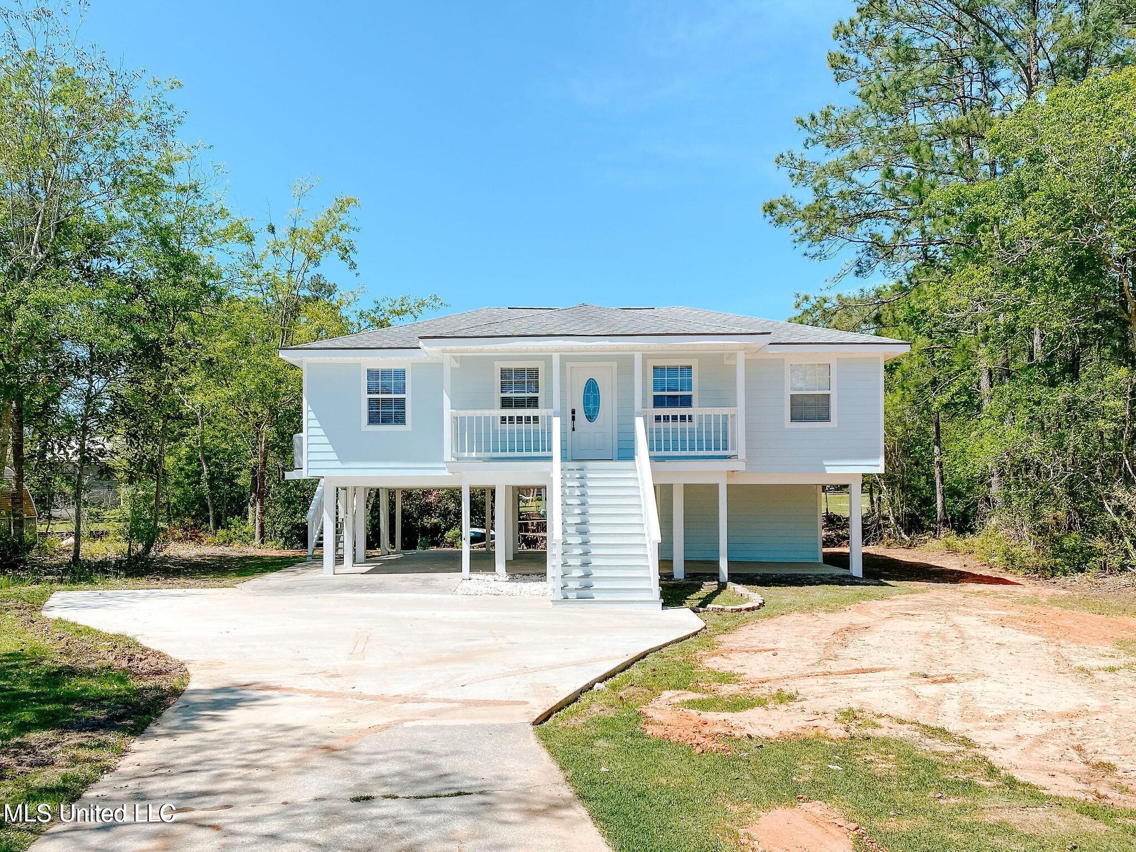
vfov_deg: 53.1
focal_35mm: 26
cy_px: 426
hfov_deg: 67.3
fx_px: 853
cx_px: 568
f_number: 1.8
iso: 32
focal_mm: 4.25
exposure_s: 1/3000
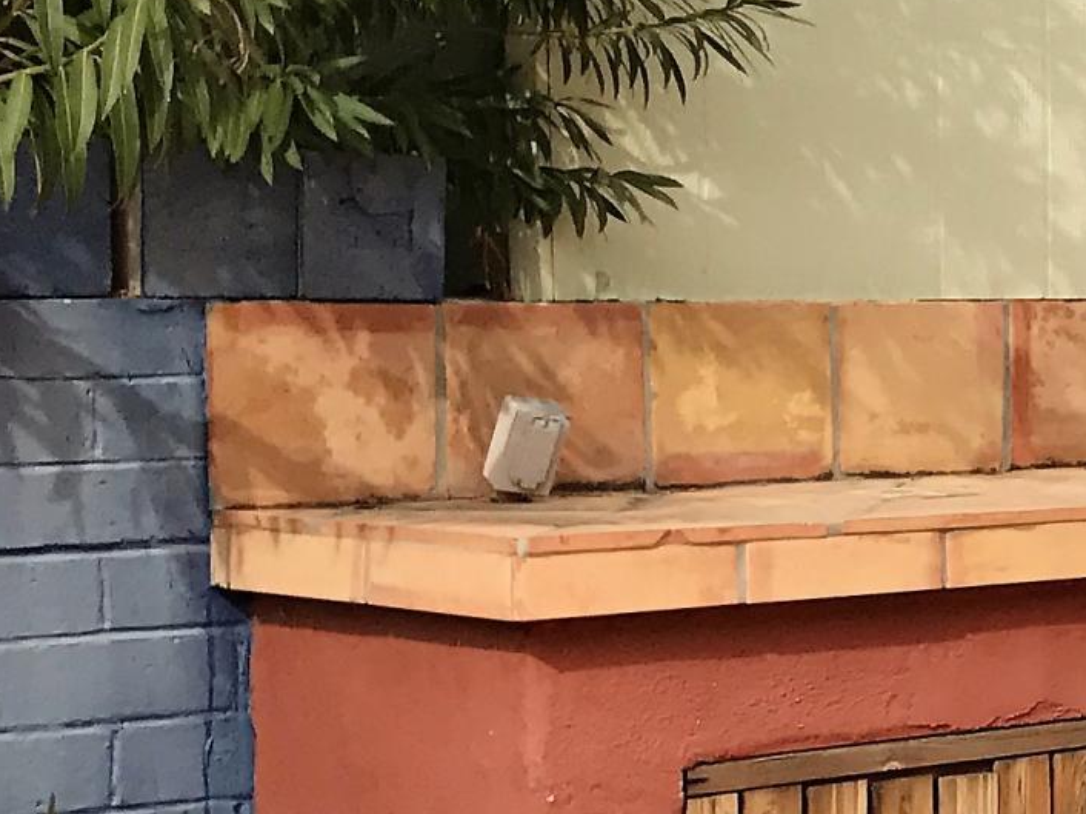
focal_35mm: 119
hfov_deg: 13.8
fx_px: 3732
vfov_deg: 12.4
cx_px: 2226
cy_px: 528
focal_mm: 3.99
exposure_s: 1/1709
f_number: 1.8
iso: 20
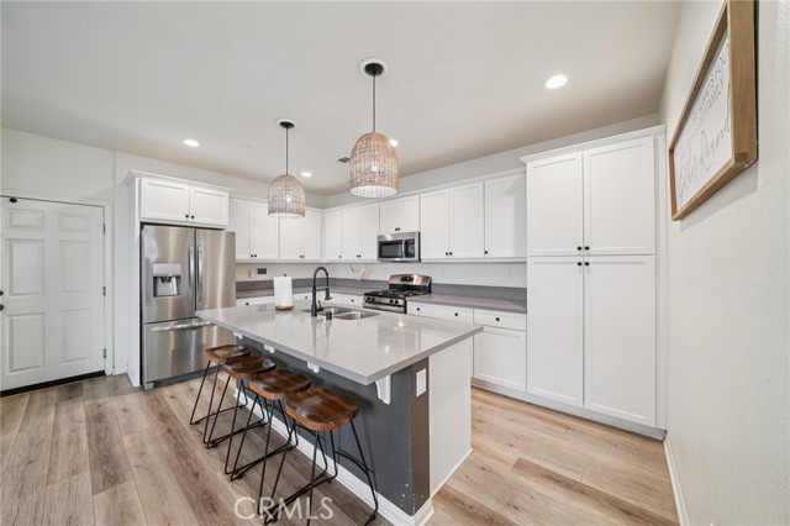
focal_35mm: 12
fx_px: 263
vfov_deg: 89.9
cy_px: 263
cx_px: 395
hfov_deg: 112.6
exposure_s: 1/13
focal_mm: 12
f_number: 8
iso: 400
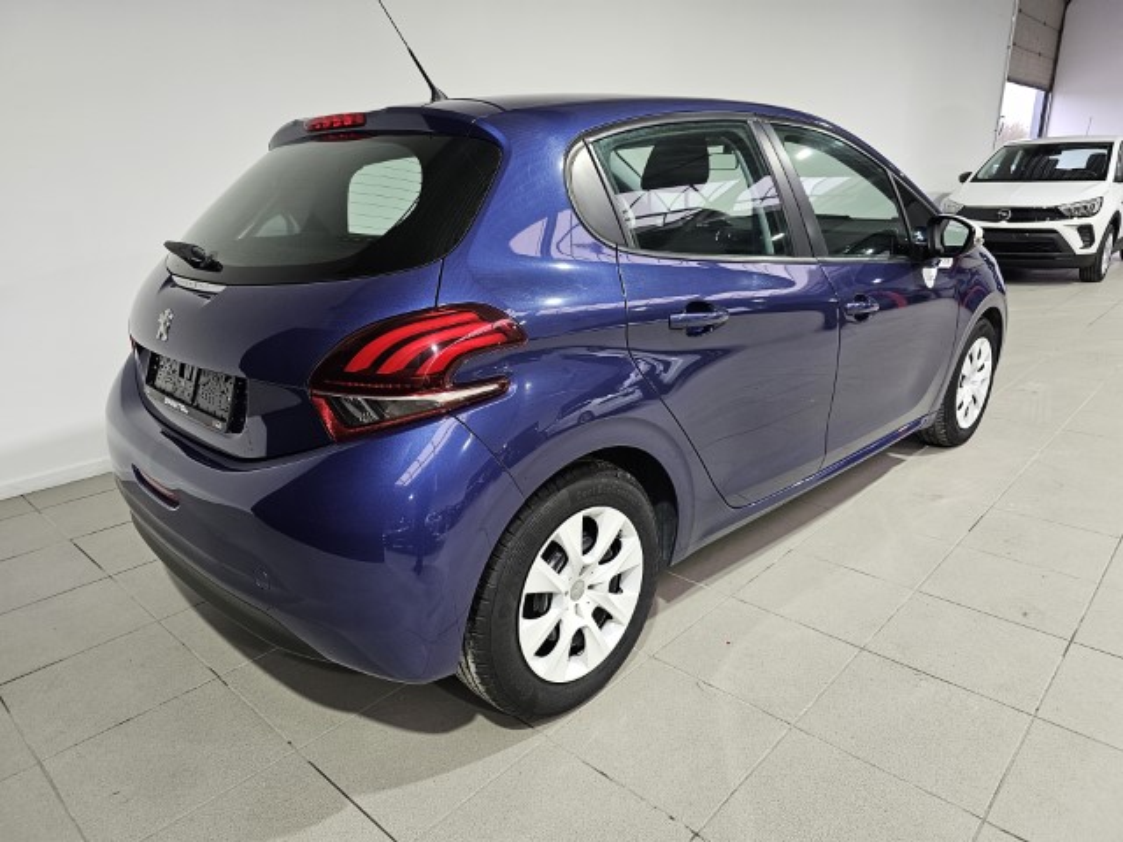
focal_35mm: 23
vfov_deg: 58.9
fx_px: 746
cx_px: 562
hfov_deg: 73.9
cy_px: 421
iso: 200
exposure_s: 1/180
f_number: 1.7
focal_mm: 6.3
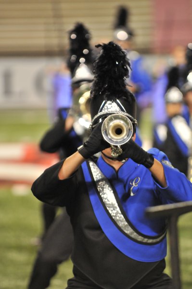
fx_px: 2404
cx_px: 96
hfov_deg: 4.6
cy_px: 144
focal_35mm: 300
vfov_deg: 6.9
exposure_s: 1/320
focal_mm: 200
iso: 1600
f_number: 2.8
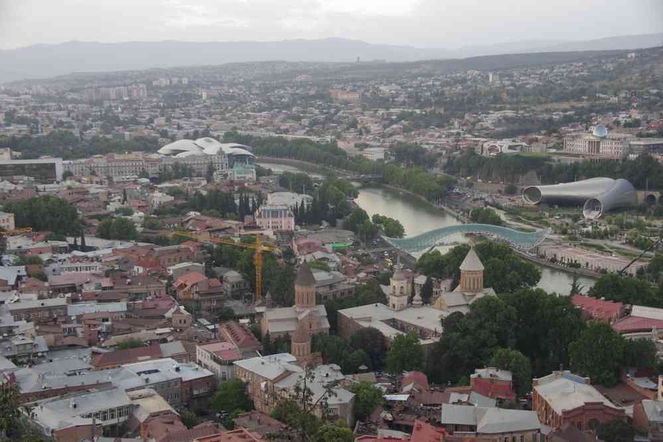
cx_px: 332
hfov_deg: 40.3
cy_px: 221
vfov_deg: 27.5
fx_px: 902
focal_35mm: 49
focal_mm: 32.5
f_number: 6.3
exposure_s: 1/60
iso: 3200
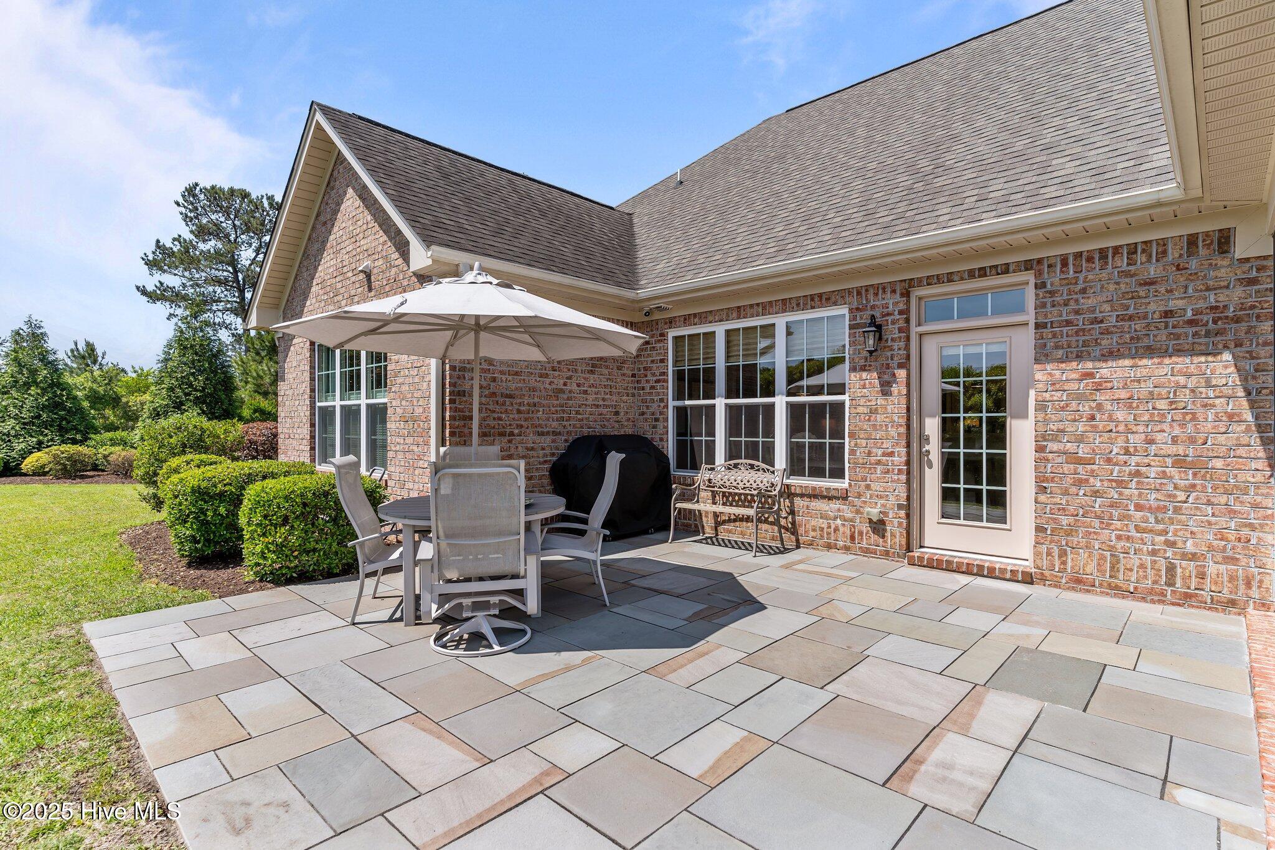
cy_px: 425
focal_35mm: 17
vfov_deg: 70.4
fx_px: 602
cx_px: 638
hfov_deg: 93.3
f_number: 4.5
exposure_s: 1/800
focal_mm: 17
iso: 125
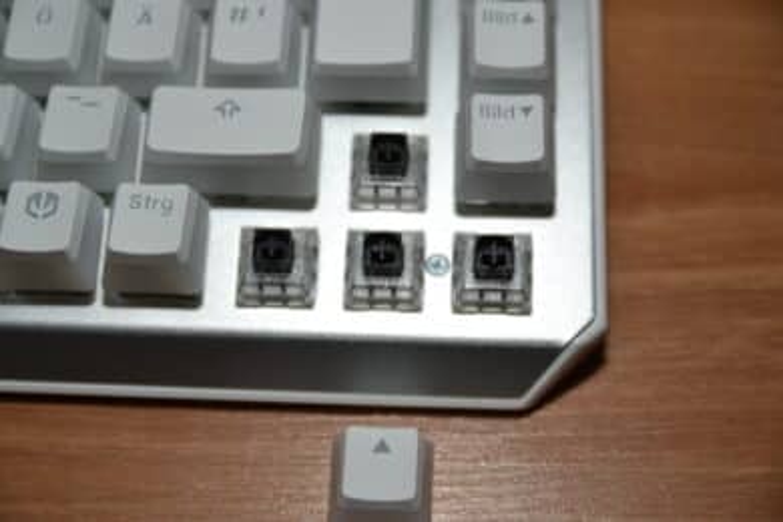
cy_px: 261
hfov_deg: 27.0
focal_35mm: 75
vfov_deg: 18.2
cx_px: 392
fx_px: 1631
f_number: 2.8
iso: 100
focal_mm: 50
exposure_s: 1/60
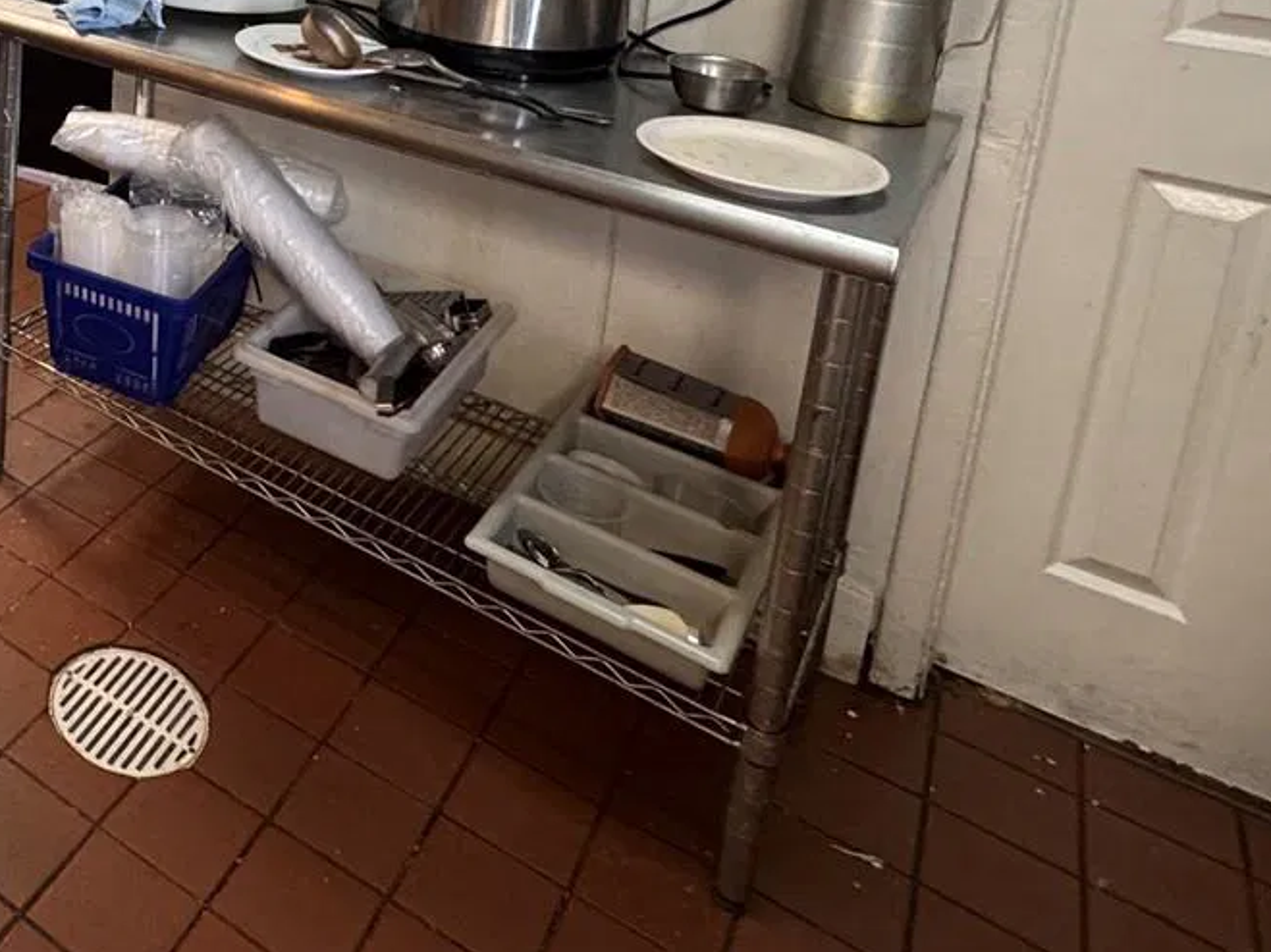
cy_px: -71
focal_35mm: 34
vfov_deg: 36.1
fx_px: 1248
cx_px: -58
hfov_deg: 44.1
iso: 320
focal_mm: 2.22
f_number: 2.2
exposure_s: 1/60
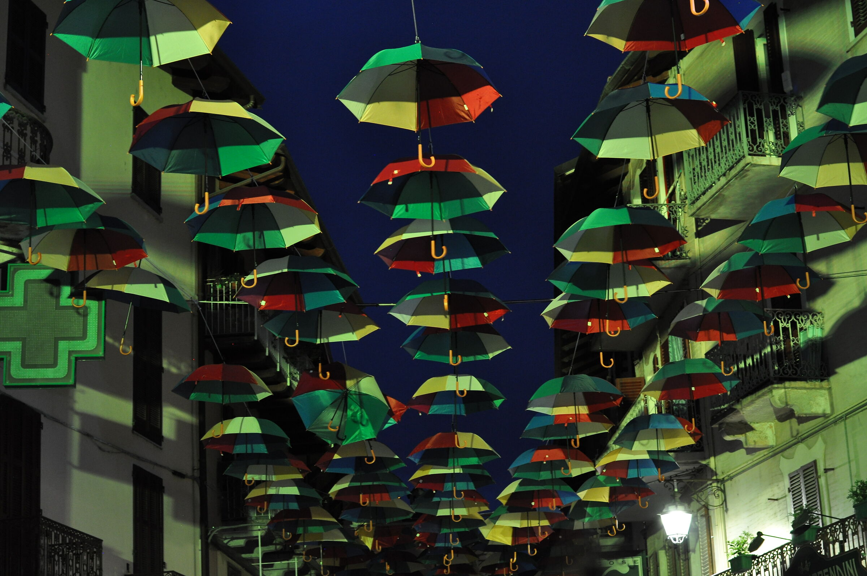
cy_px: 288
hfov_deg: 27.0
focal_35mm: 75
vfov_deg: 18.1
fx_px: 1804
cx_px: 434
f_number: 4.8
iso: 800
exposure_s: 1/4
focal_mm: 50
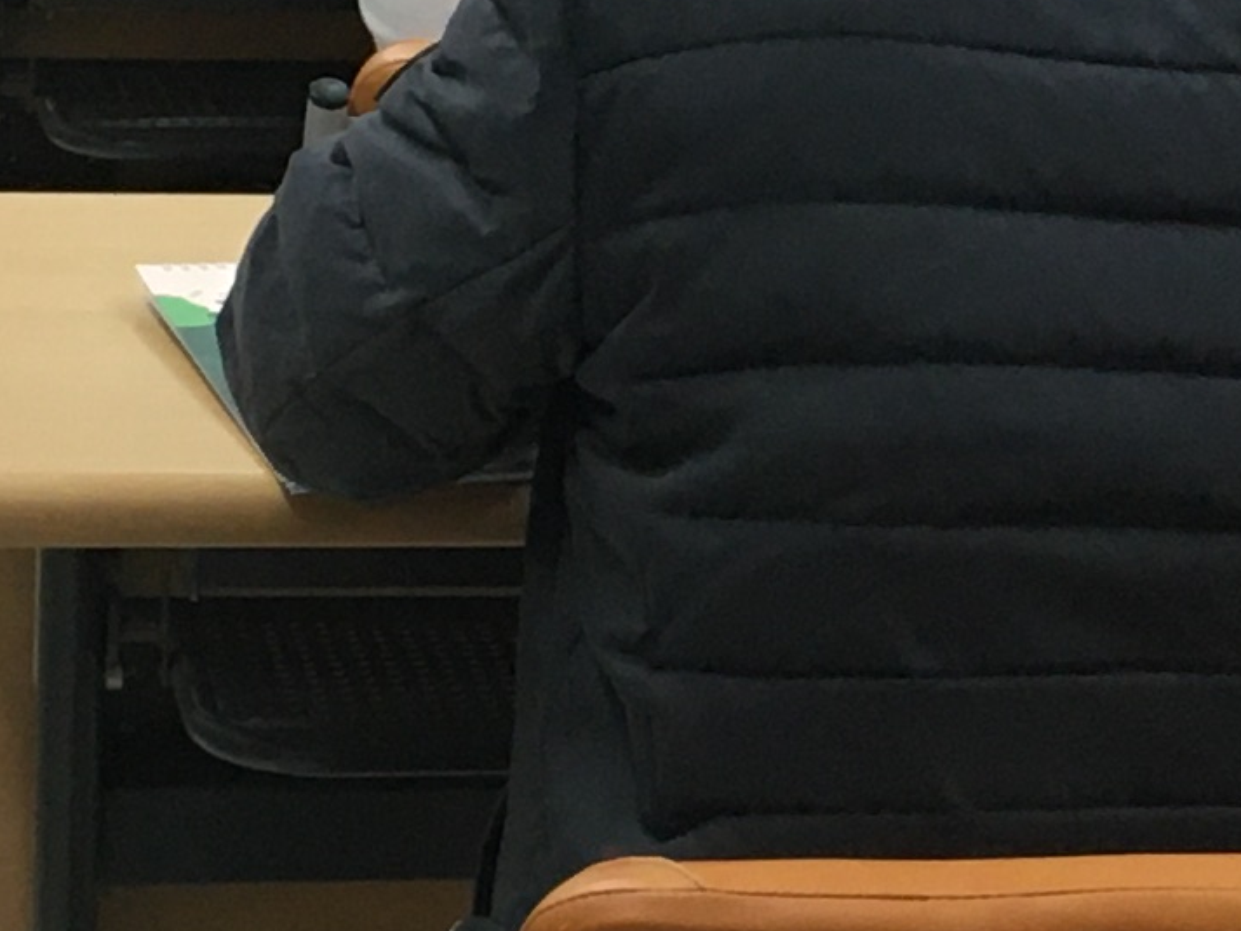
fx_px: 5880
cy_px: 322
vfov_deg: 9.0
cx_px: 846
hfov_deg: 12.0
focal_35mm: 164
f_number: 2.2
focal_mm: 4.15
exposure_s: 1/30
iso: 100
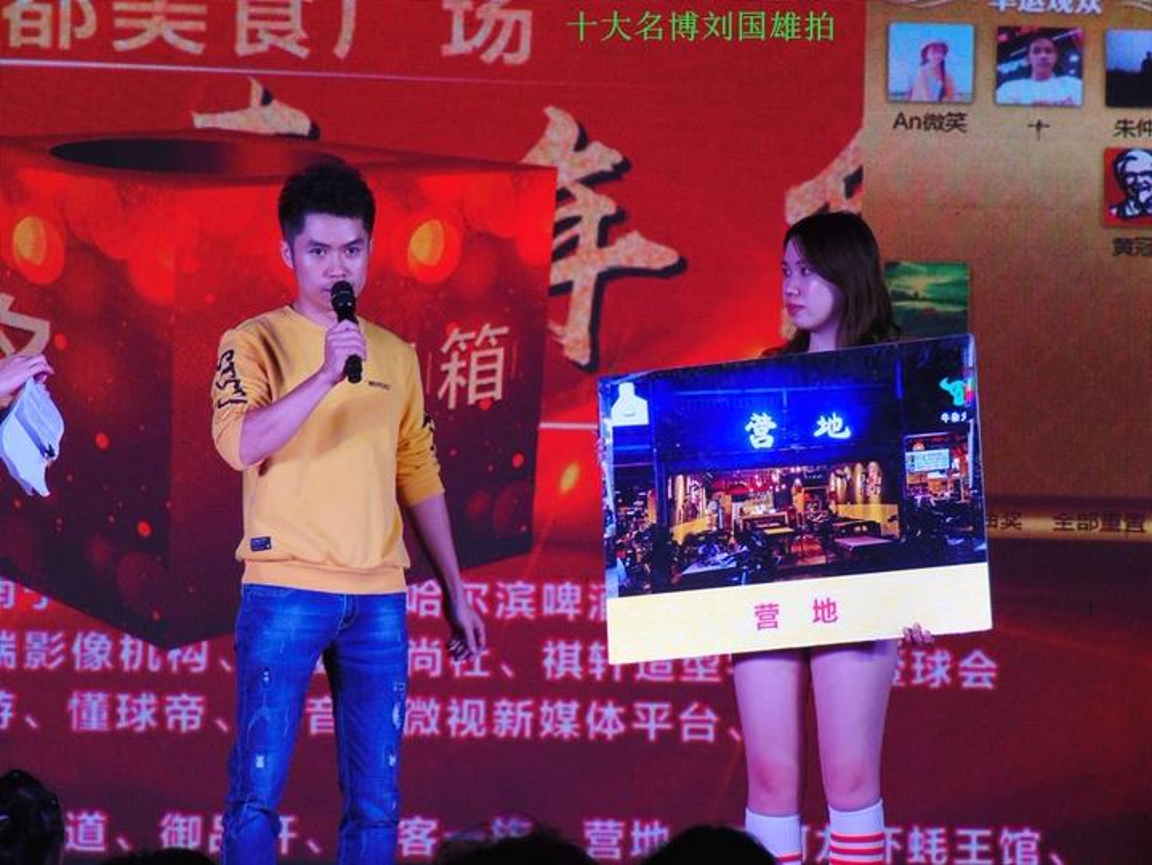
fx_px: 6759
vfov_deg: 7.3
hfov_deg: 9.7
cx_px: 576
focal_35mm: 203
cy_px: 432
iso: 100
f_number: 4.1
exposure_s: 1/125
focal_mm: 36.4
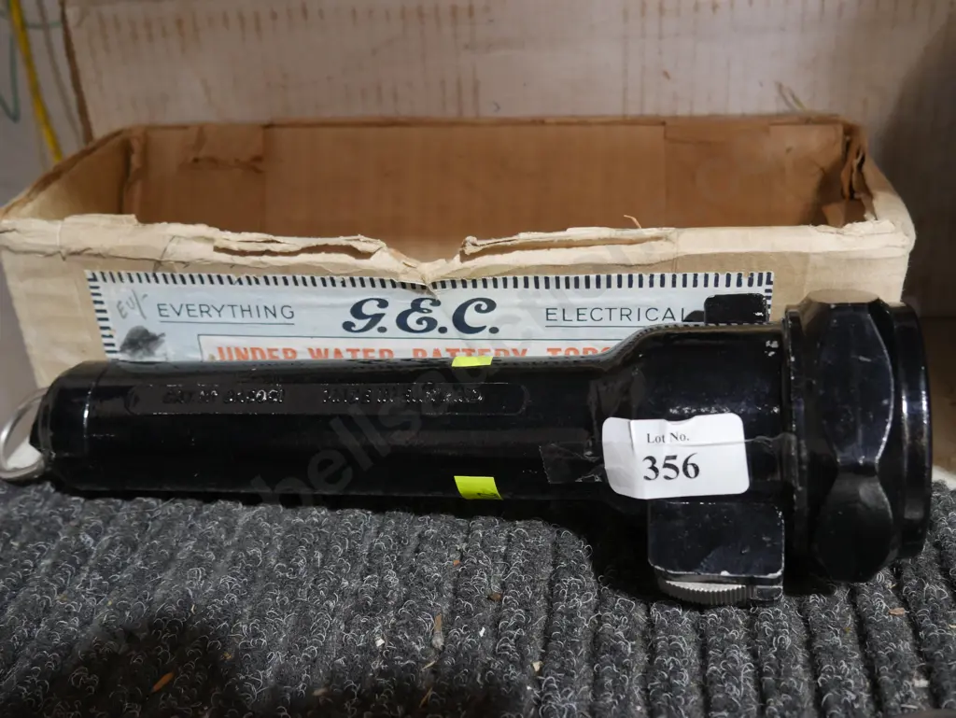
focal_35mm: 40
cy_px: 359
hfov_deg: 46.8
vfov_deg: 36.0
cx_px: 478
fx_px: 1105
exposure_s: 1/60
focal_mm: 20
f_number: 4.4
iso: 1000
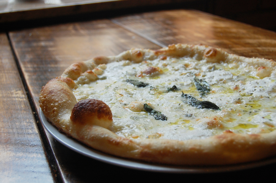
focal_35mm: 48
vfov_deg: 28.0
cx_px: 138
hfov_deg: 41.2
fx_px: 367
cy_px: 92
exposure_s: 1/125
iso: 320
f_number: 5.6
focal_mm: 32
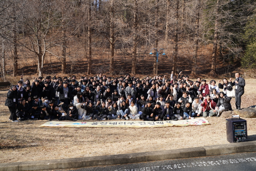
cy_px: 86
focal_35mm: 32
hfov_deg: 58.7
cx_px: 128
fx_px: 228
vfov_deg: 41.1
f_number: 5.6
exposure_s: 1/320
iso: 100
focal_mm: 32
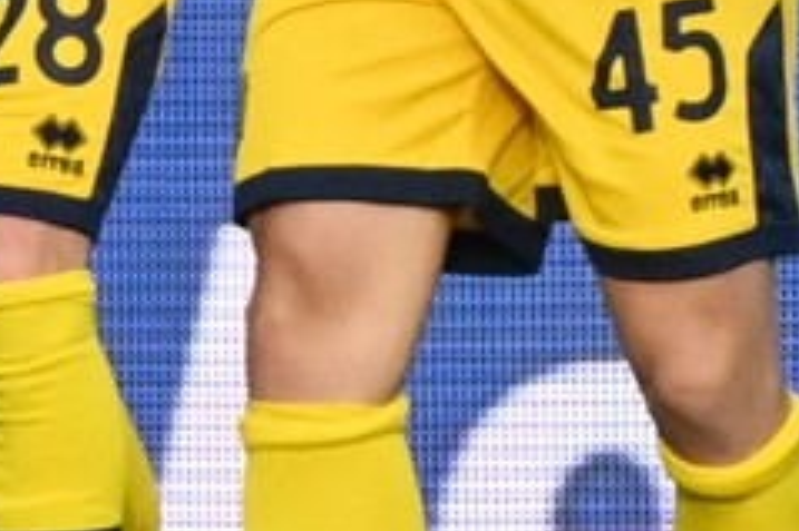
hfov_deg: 0.7
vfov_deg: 0.5
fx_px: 64872
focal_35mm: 2925
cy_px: -259
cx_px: -635
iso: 1100
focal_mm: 560
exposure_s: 1/5000
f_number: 5.6
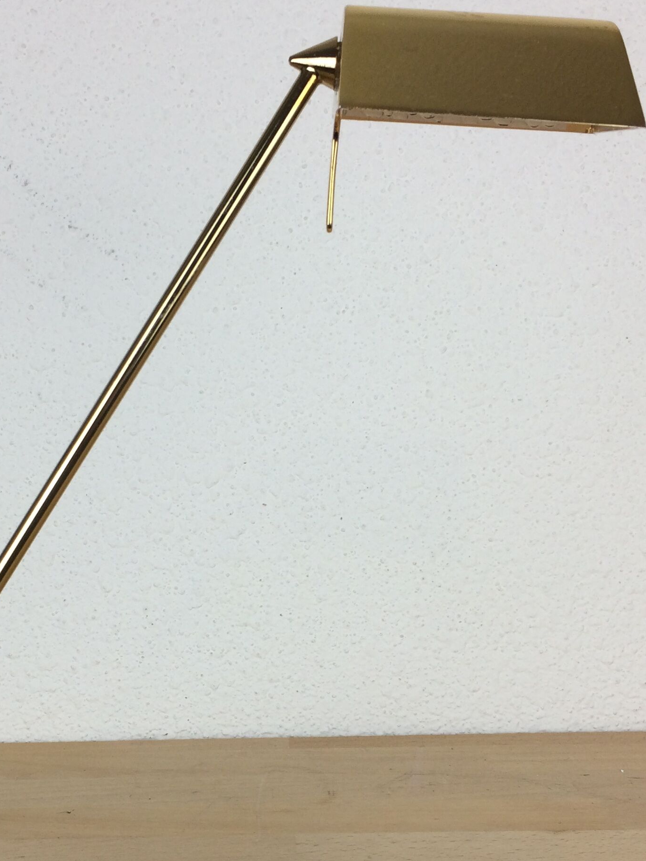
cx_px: 226
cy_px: 557
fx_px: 1294
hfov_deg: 27.9
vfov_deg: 36.5
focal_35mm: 52
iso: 40
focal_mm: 4.15
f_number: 2.2
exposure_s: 1/100
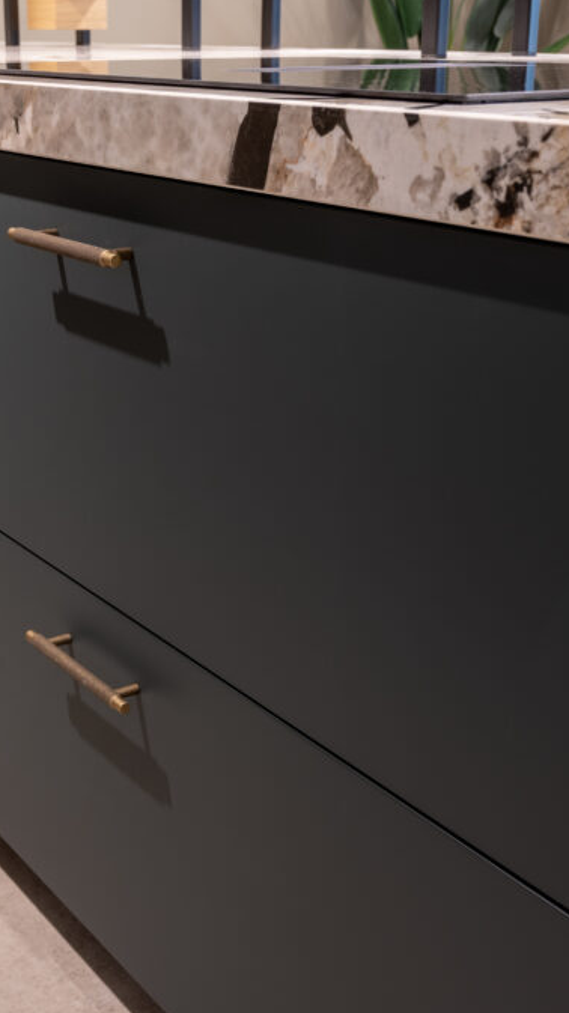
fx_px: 1391
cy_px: 506
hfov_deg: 23.0
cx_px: 166
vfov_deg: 40.0
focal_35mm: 52
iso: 400
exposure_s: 1/10
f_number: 7.1
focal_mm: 32.5
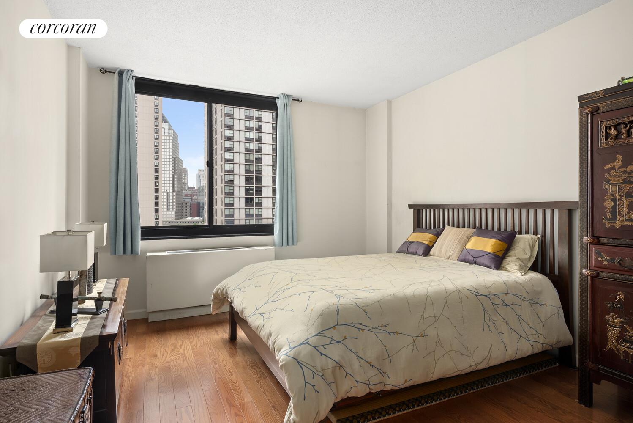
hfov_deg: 86.9
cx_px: 316
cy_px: 212
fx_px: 334
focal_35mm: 19
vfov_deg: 64.6
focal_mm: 19
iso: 200
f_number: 11
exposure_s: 1/3
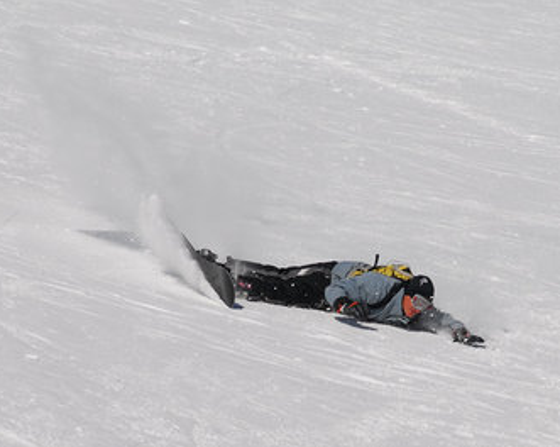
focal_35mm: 167
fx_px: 2765
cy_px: 224
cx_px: 247
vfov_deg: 9.2
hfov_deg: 11.6
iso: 100
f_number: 5.6
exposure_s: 1/1250
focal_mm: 98
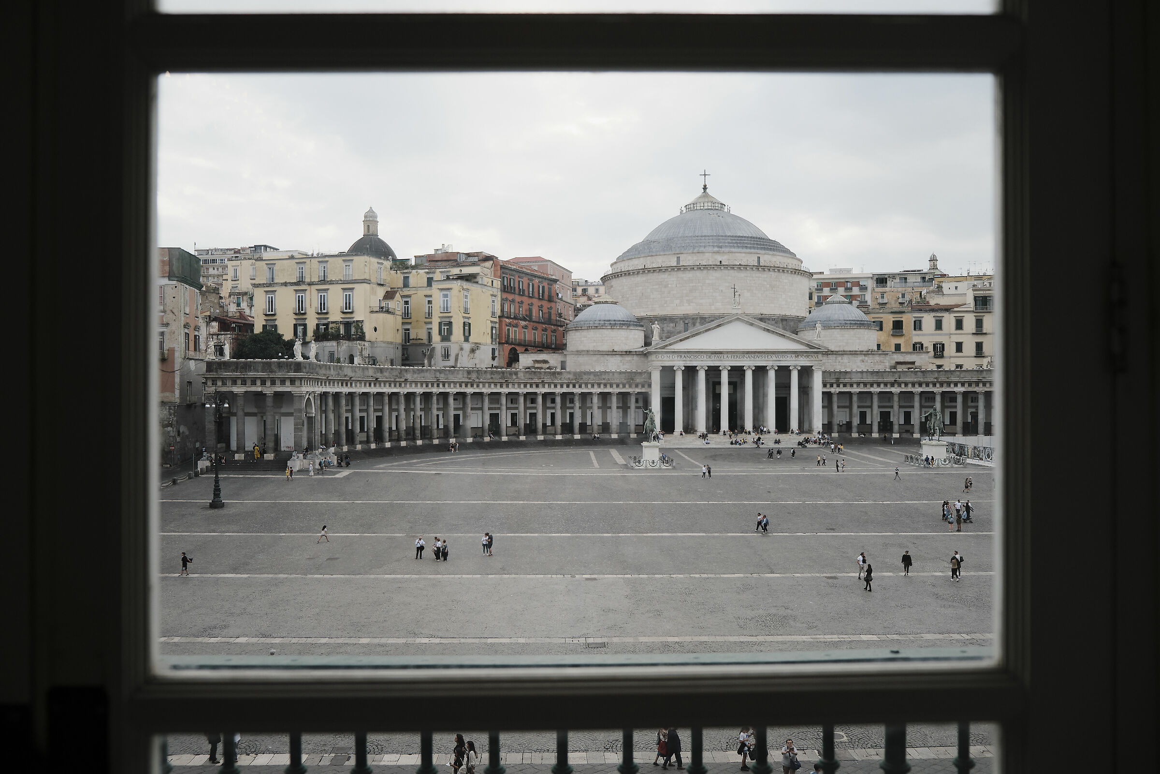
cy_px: 387
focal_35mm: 27
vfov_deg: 47.9
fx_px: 870
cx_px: 580
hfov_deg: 67.4
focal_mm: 18
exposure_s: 1/750
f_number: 2.8
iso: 320
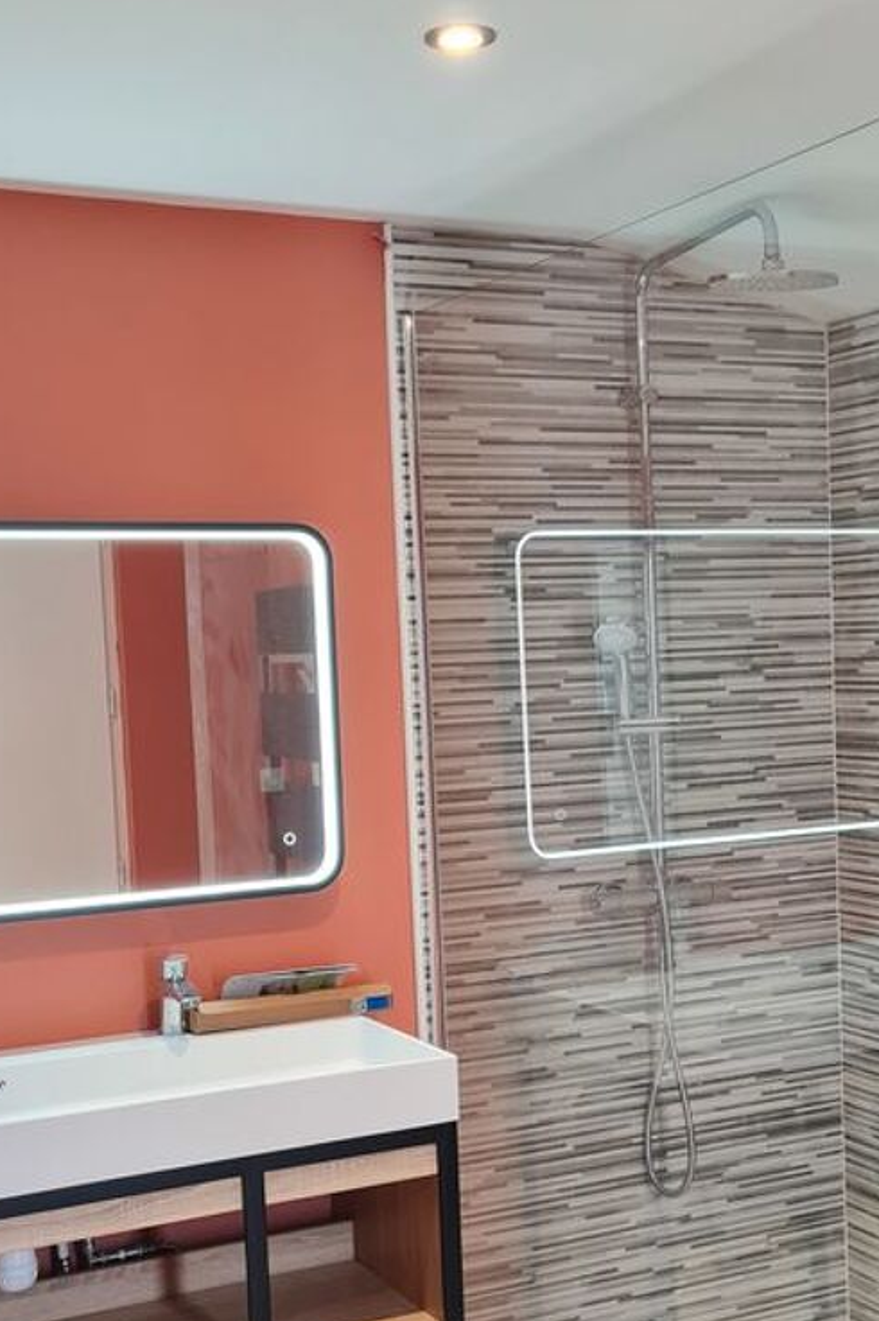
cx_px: 527
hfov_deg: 27.4
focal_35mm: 49
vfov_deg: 40.3
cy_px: 760
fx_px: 1796
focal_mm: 5.4
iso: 200
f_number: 1.8
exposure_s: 1/100
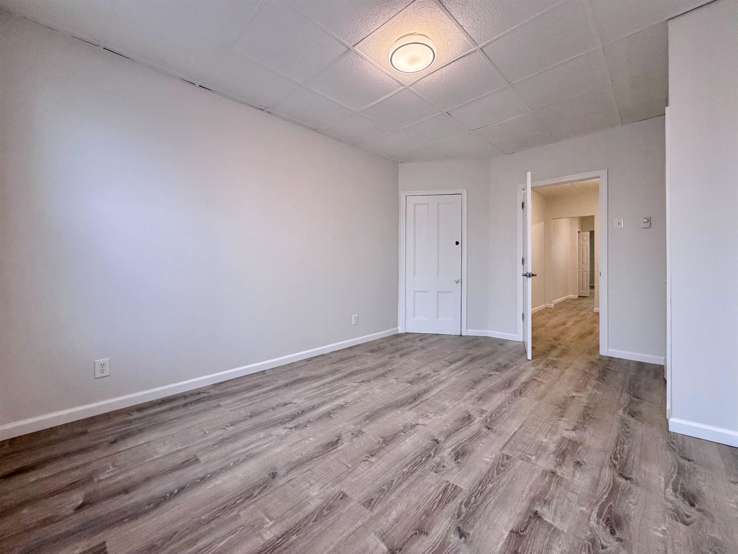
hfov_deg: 102.1
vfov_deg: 85.7
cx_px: 369
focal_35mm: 14
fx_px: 298
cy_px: 277
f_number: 2.2
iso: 250
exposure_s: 1/120
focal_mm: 2.22
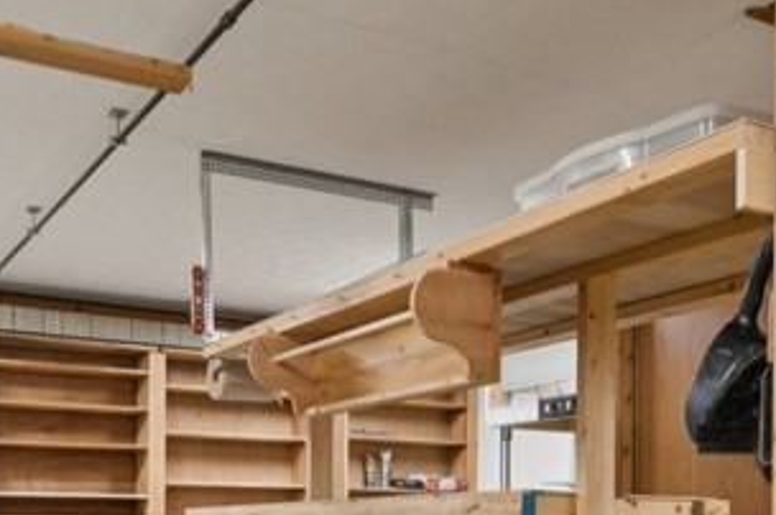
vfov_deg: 25.5
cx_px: 424
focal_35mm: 50
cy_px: 526
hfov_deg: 39.6
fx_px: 1077
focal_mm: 14
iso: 200
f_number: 5.6
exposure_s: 1/8
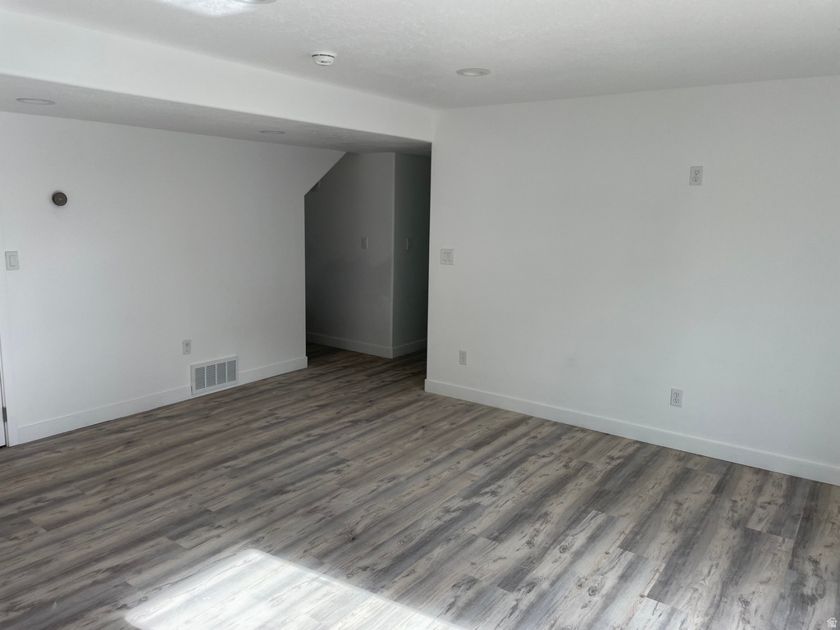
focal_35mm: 26
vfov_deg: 53.1
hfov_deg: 67.3
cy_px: 315
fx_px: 631
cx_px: 420
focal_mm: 4.2
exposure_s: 1/279
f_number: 1.6
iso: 32
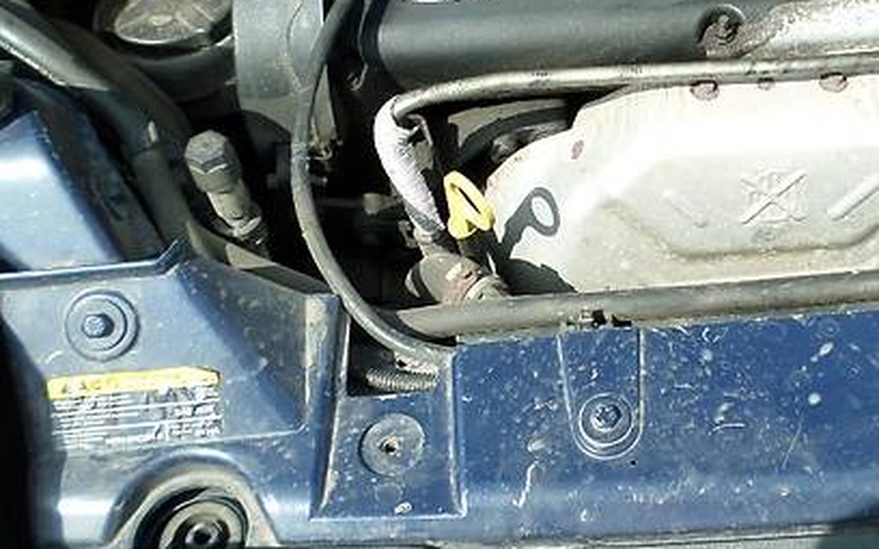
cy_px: 116
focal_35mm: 52
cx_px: 707
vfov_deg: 24.5
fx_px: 1246
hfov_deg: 37.4
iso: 80
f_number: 2.5
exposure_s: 1/750
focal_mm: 4.5
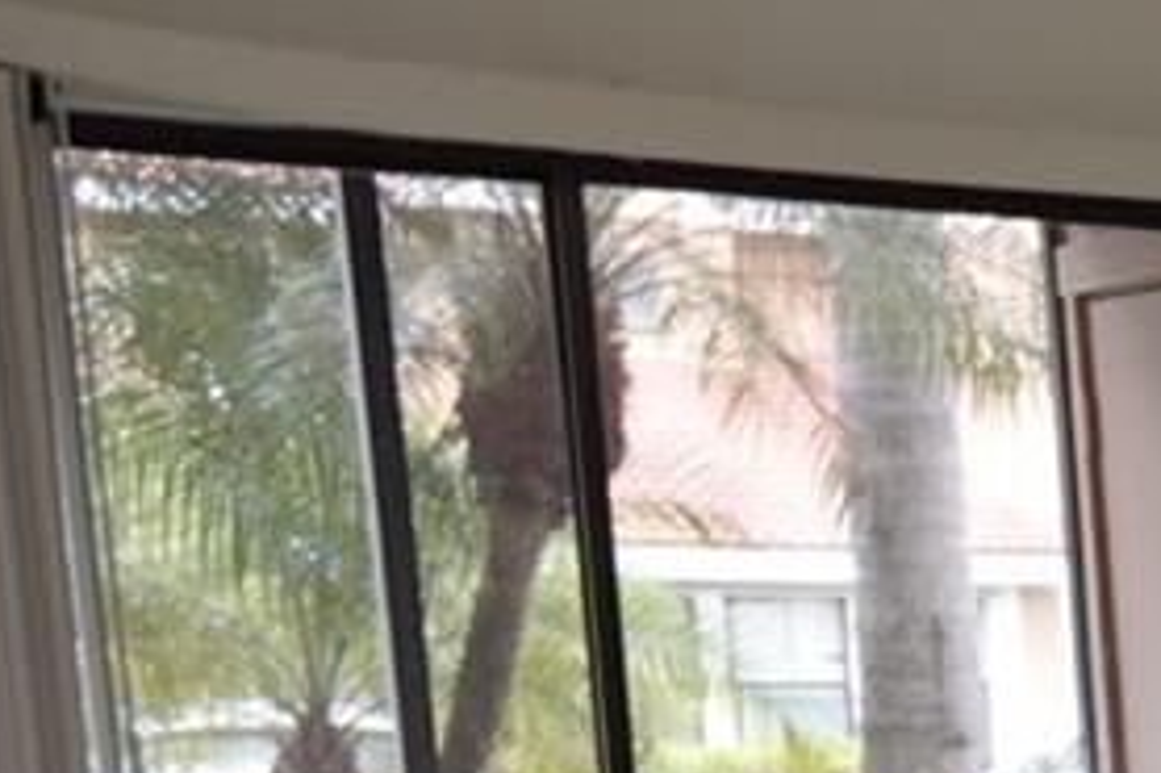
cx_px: 3216
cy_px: 1187
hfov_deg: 11.9
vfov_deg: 11.4
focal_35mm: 115
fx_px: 3706
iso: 125
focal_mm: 7.6
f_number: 2
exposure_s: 1/125
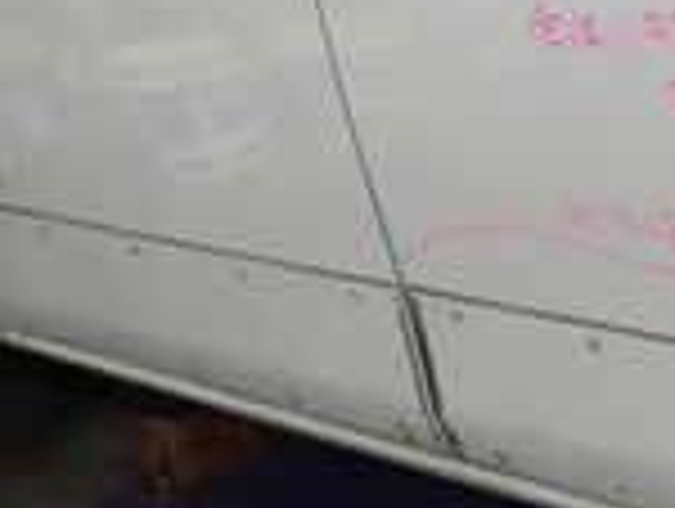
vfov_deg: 14.0
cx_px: 914
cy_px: -238
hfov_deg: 18.1
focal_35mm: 100
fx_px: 1953
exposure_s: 1/40
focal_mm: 4.5
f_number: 2
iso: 200
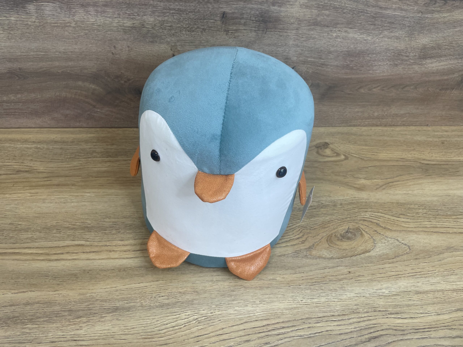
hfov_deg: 67.3
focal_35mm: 26
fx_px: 348
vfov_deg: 53.1
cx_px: 232
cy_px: 174
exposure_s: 1/100
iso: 64
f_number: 1.6
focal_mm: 4.2
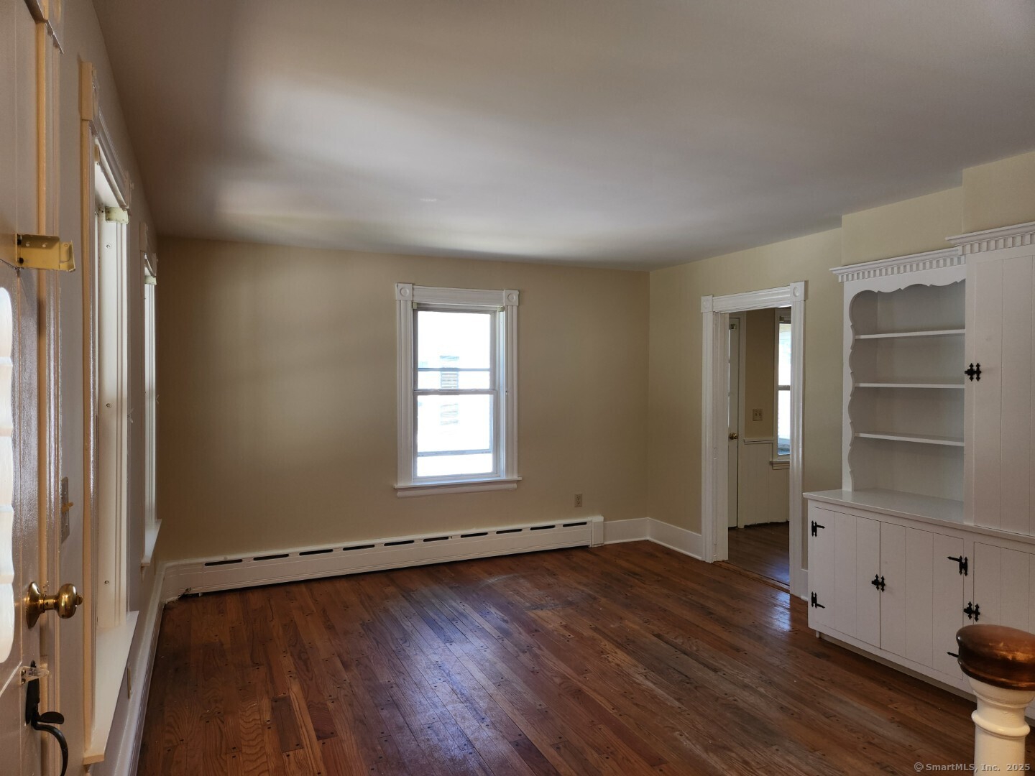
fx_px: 688
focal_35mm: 23
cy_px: 388
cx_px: 518
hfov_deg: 73.9
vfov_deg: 58.9
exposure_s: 1/120
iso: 64
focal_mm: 5.4
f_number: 1.8
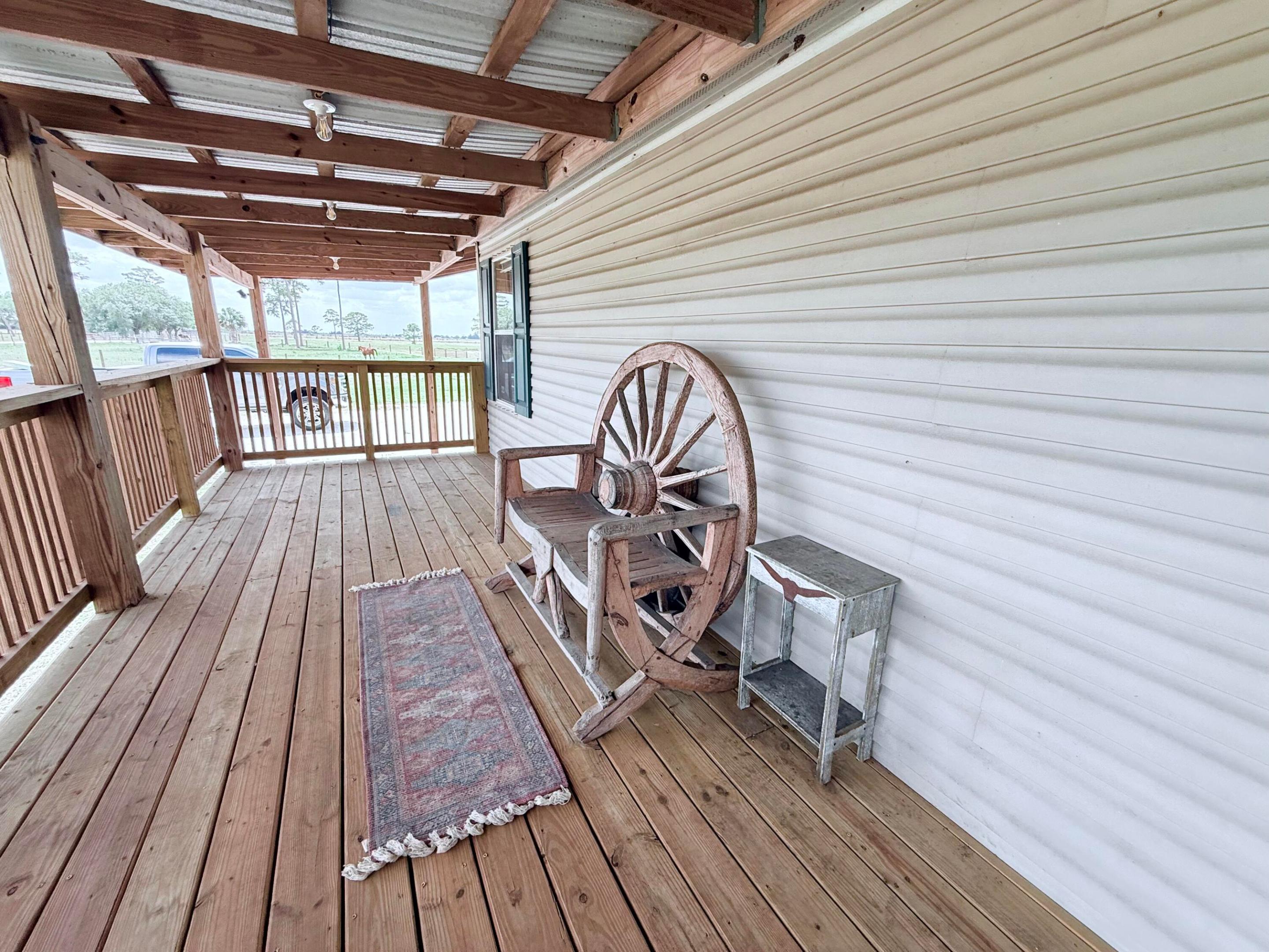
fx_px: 513
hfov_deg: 102.1
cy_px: 476
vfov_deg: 85.7
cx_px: 634
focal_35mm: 14
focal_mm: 2.22
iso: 64
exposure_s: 1/223
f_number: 2.2
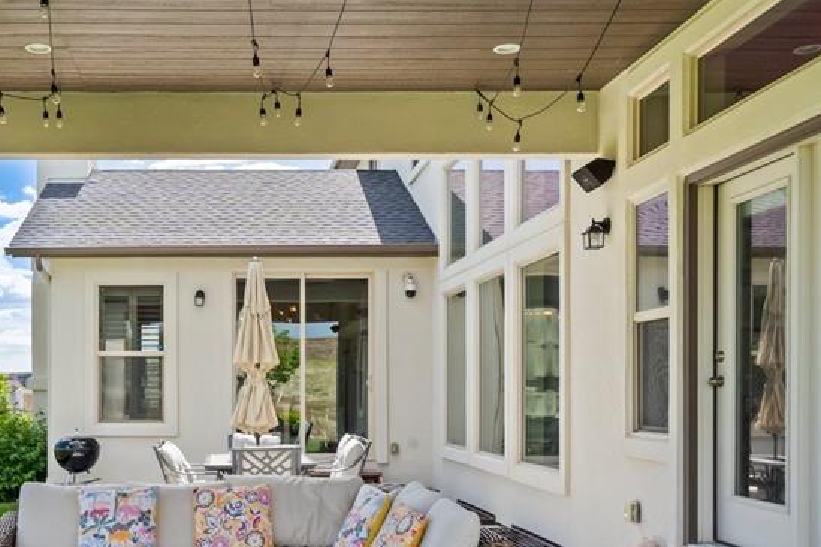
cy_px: 387
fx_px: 935
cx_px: 241
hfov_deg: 46.3
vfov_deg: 32.2
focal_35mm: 41
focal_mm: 22
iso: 1000
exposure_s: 1/1000
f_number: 8
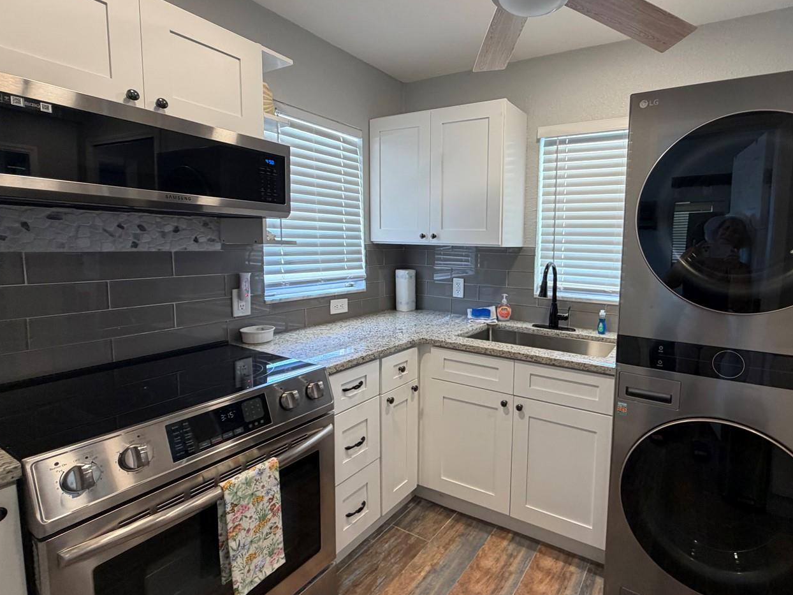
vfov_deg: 71.6
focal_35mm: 18
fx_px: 412
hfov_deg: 86.2
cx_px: 490
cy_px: 283
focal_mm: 2.22
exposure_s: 1/60
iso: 160
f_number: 2.2
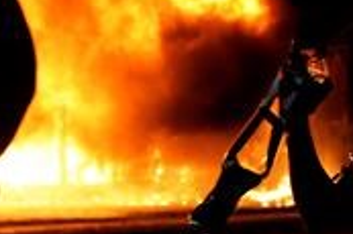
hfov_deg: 13.7
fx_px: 1469
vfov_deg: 9.1
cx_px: 139
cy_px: 89
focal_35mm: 150
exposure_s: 1/250
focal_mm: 40
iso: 2000
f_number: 2.8
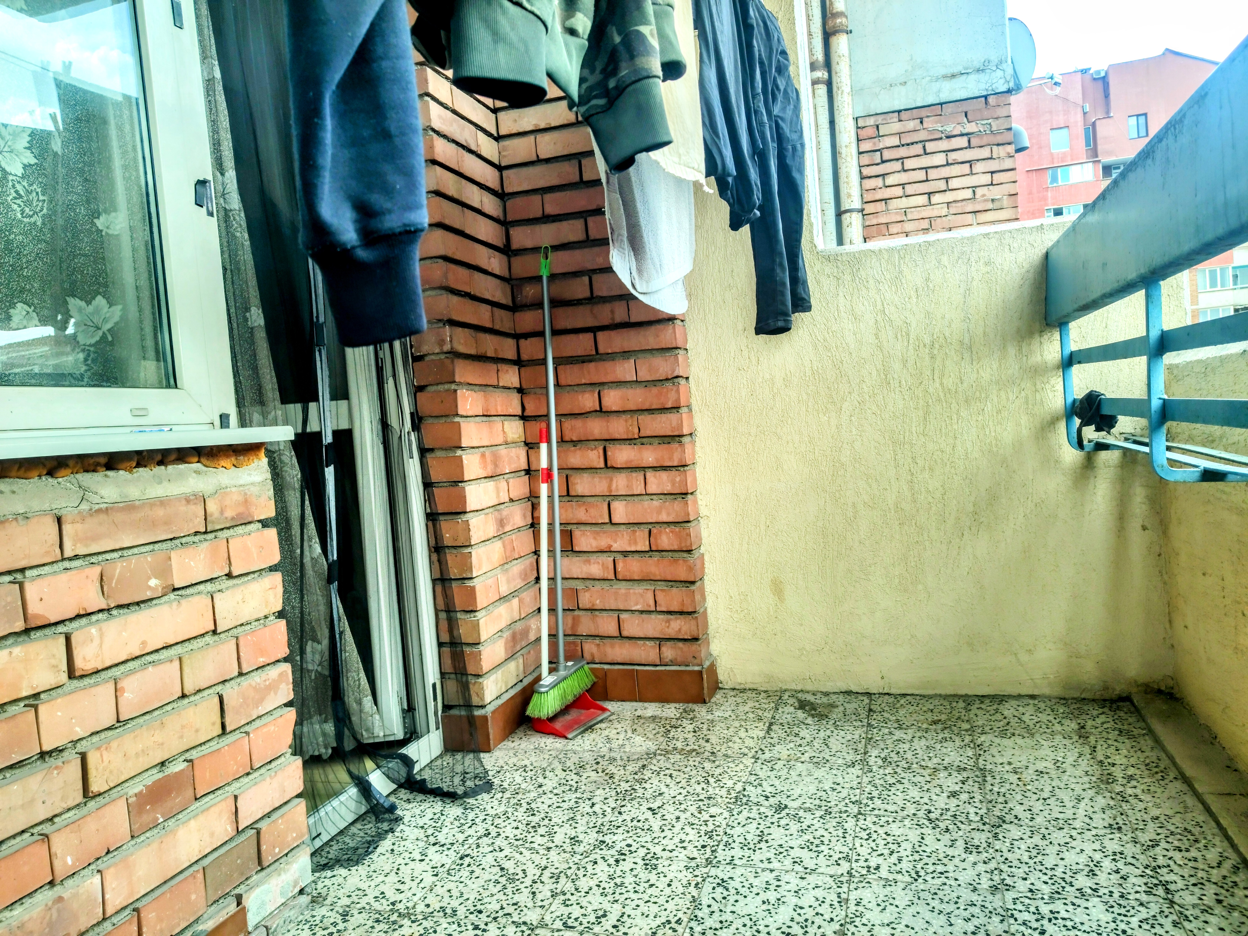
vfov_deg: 56.8
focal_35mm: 24
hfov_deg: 71.6
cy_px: 468
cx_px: 624
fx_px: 865
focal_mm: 5.89
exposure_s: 1/103
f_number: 1.89
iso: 50
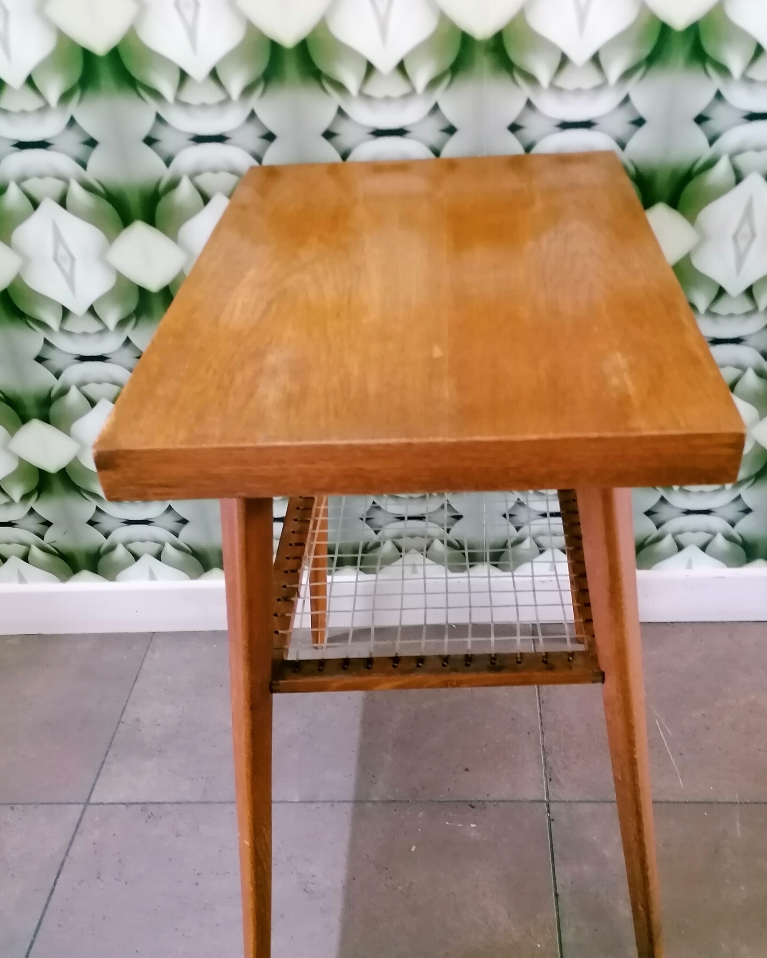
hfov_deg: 42.2
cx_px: 419
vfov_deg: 51.3
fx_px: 993
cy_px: 566
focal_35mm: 35
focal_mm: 4.75
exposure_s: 1/25
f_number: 1.8
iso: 400
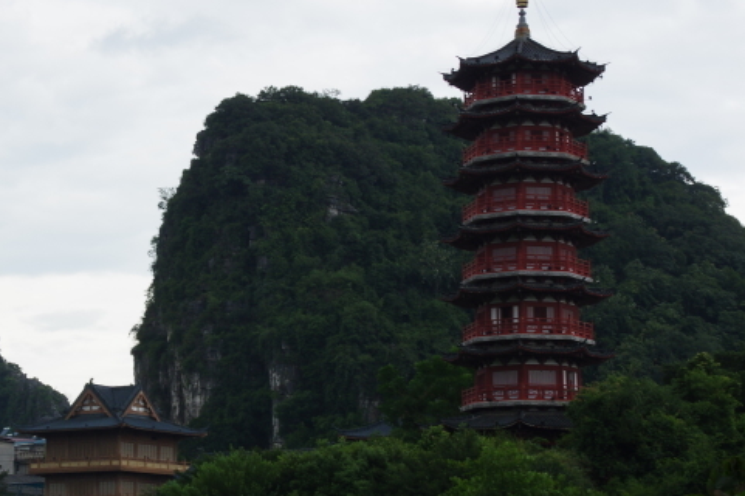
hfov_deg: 20.6
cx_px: 161
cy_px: 334
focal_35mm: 98
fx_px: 2027
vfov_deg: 13.9
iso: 200
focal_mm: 31
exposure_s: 1/200
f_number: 8
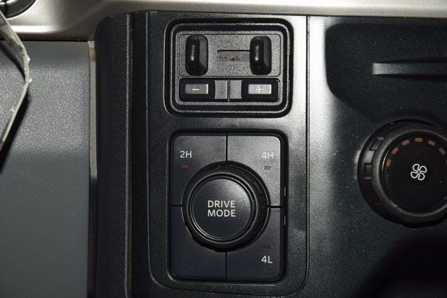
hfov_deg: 19.5
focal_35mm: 105
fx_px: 1304
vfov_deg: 13.0
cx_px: 224
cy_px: 149
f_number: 8
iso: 100
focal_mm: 70
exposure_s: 1/125
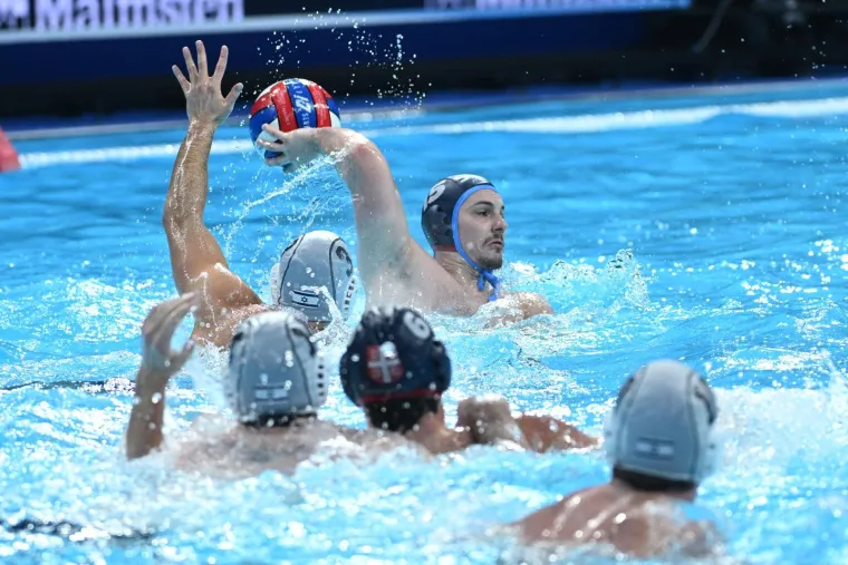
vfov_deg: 6.9
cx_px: 424
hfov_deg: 10.3
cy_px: 282
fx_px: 4712
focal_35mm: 200
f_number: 4
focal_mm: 200
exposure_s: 1/1600
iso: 3200
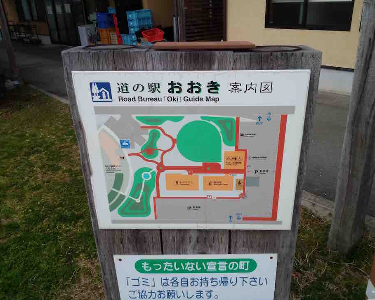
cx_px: 199
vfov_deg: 50.0
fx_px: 322
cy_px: 149
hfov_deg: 60.4
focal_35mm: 29
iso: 40
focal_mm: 2.87
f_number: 2.4
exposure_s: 1/1543
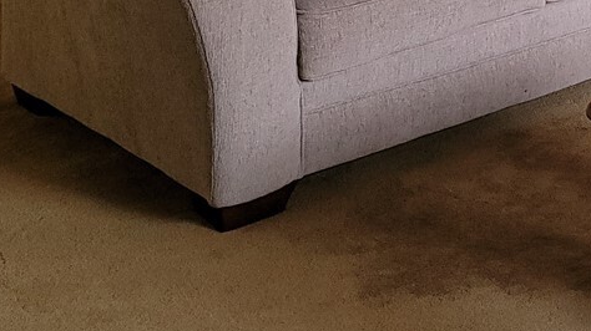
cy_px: -378
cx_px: 766
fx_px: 1441
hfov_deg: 21.1
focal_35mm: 92
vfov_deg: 11.5
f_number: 1.8
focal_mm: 7
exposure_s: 1/40
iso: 100
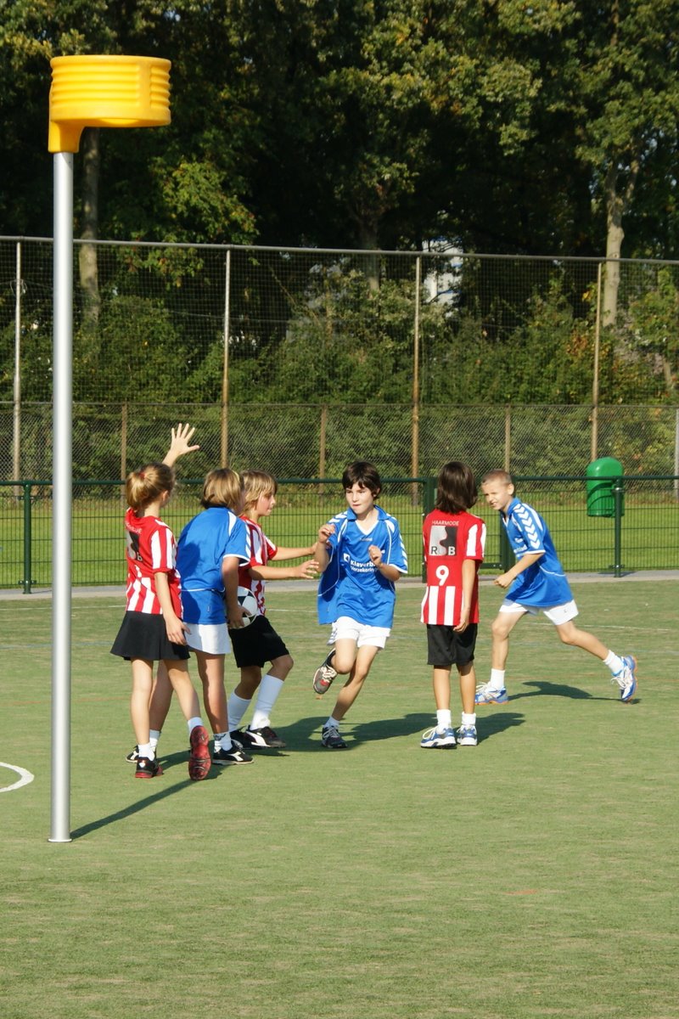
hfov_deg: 15.2
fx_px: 2546
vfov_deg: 22.6
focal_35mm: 90
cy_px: 510
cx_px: 340
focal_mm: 60
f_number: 9
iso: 200
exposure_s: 1/400
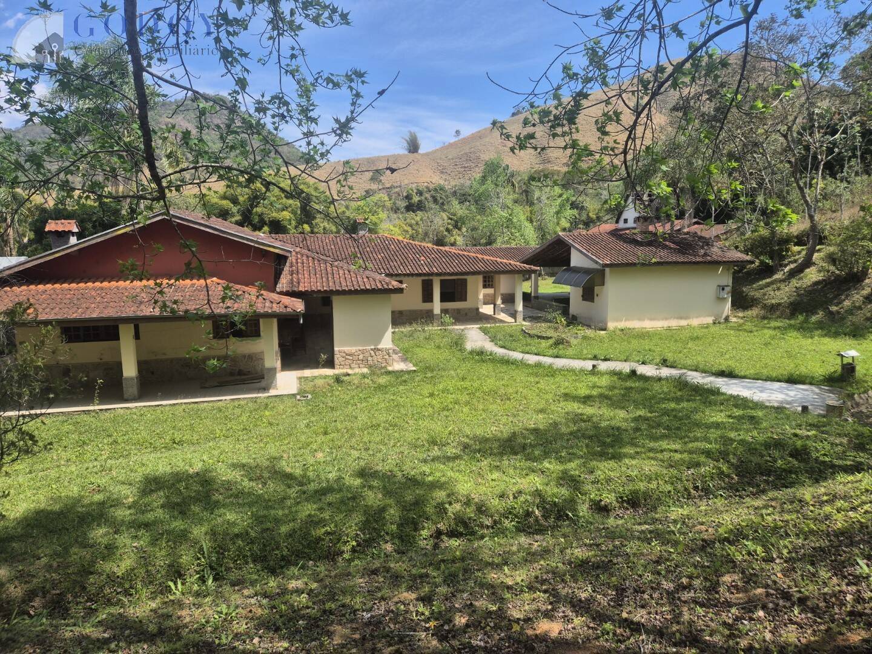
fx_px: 579
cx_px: 436
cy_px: 327
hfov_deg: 73.9
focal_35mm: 23
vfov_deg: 58.9
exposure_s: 1/1148
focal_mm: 5.4
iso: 25
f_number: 1.8
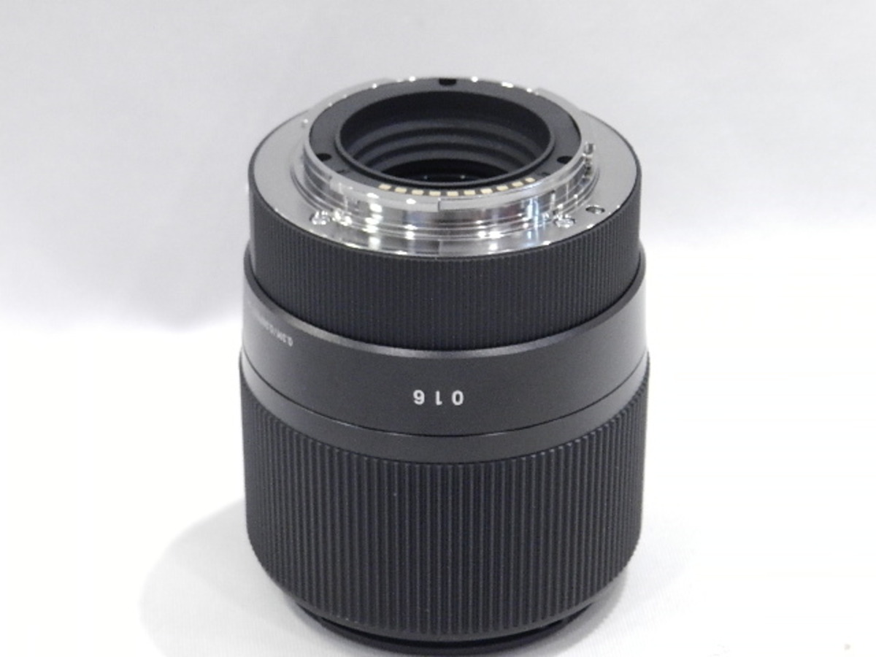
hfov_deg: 19.6
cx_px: 438
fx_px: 2531
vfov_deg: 14.8
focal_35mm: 100
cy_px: 328
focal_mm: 17.7
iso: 800
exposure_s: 1/30
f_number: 4.6
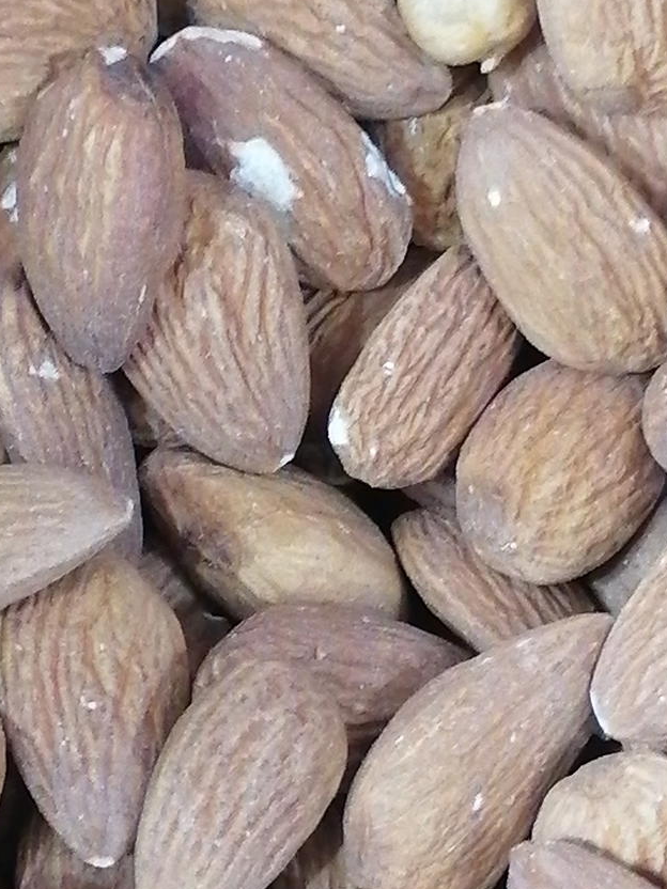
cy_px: 555
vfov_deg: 13.2
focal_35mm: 149
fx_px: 3828
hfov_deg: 9.9
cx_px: 216
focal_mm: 5.3
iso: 640
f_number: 1.8
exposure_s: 1/25
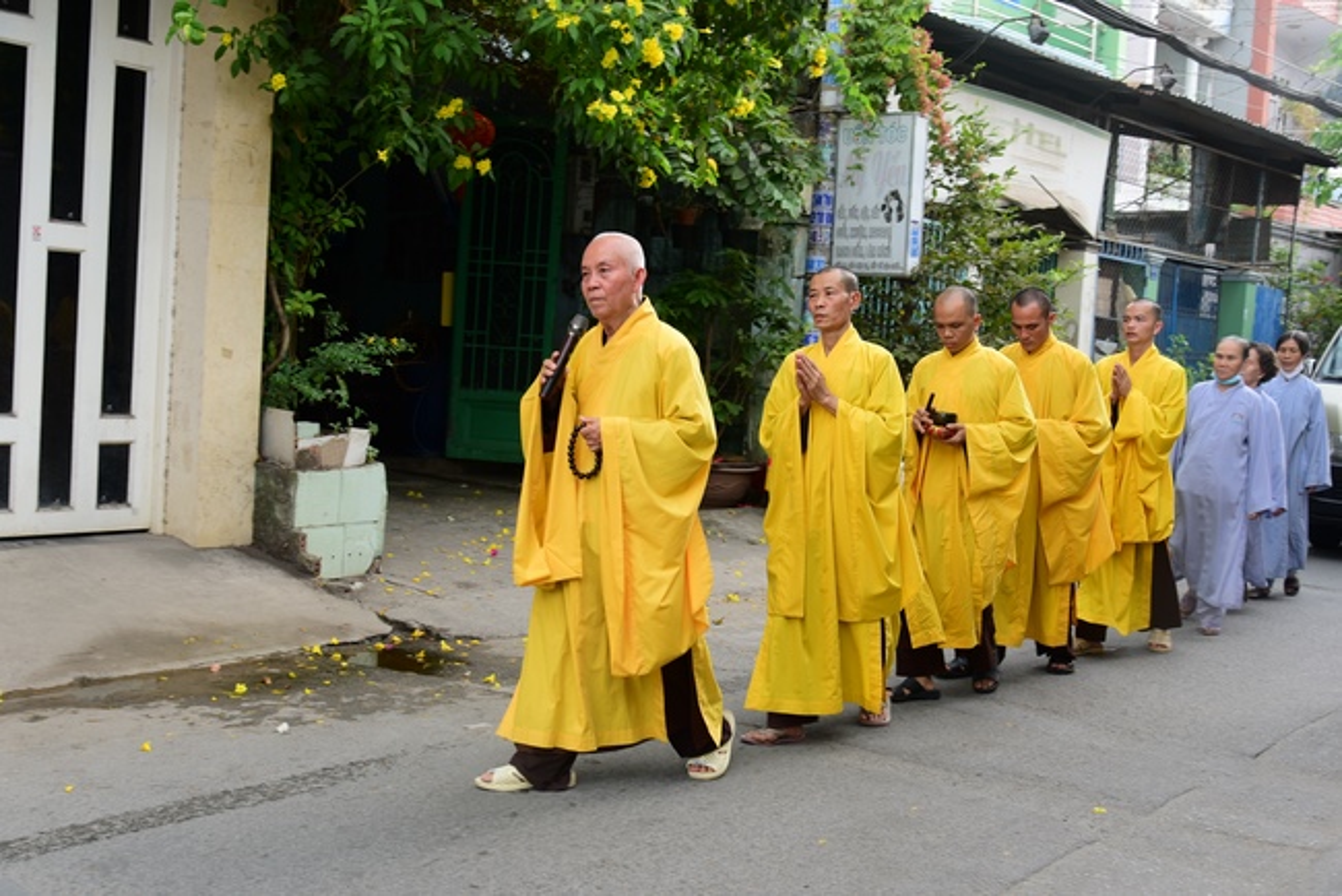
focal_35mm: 40
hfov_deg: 48.4
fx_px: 1492
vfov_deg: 33.4
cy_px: 448
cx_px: 671
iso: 320
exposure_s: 1/80
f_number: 5.6
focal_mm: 40
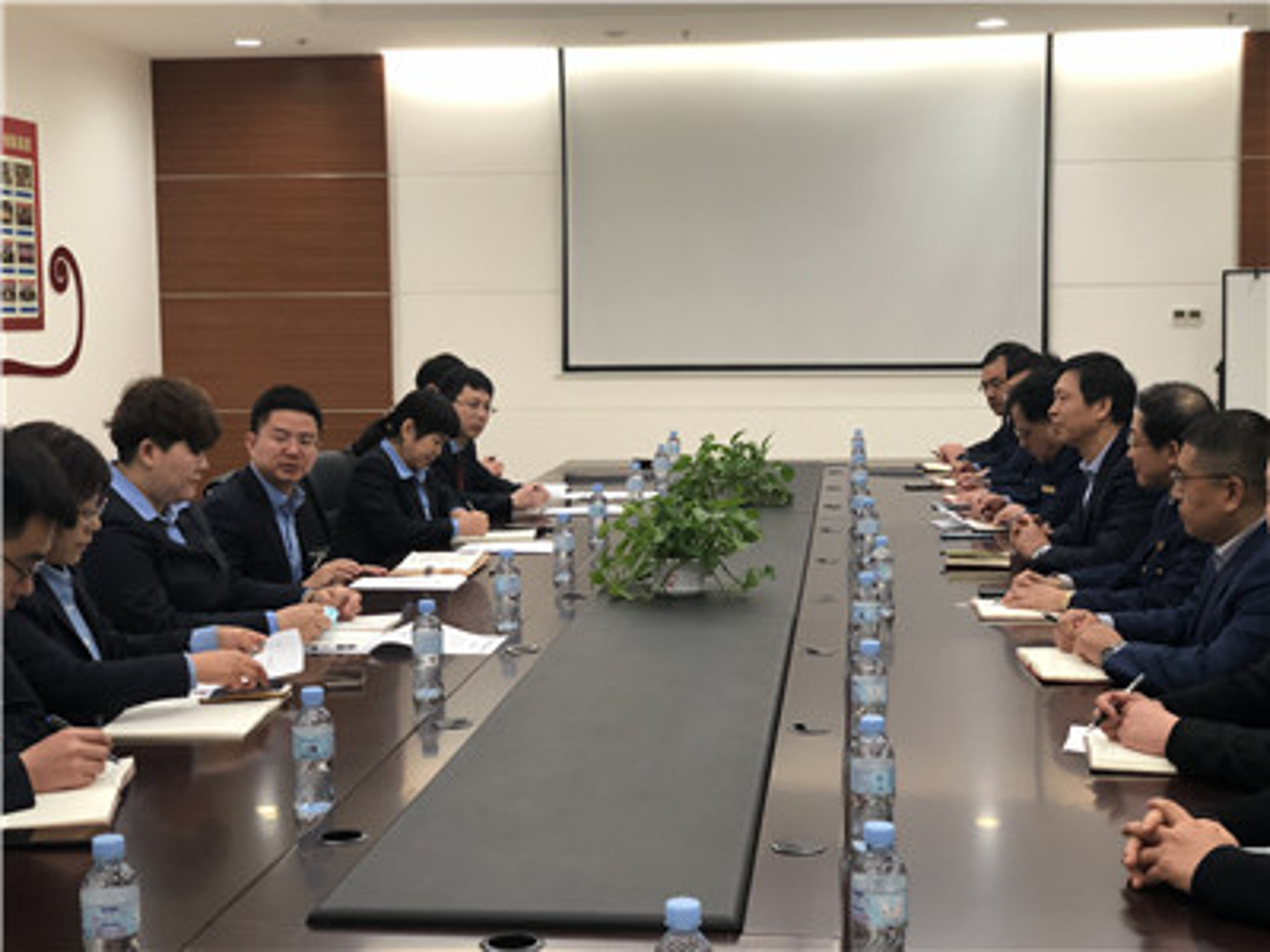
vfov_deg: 28.0
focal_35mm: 52
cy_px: 476
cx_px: 635
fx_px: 1908
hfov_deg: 36.8
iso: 125
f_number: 2.4
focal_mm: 6
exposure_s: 1/33
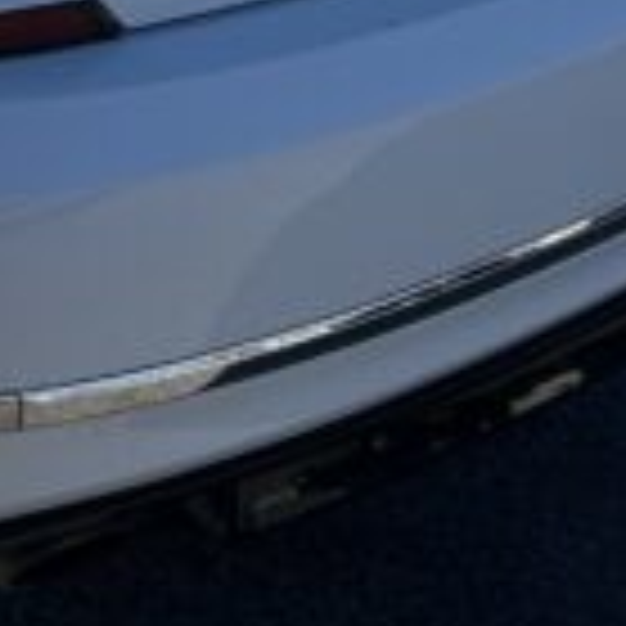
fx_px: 3458
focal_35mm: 169
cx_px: -441
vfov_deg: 9.7
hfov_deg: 9.9
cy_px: -567
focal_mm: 5.7
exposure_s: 1/5076
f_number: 1.5
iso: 50
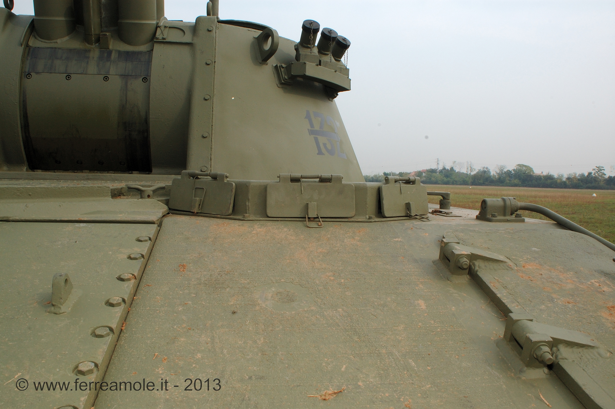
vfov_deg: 43.5
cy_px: 204
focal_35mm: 30
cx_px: 308
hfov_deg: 62.0
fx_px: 512
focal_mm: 20
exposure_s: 1/125
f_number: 14
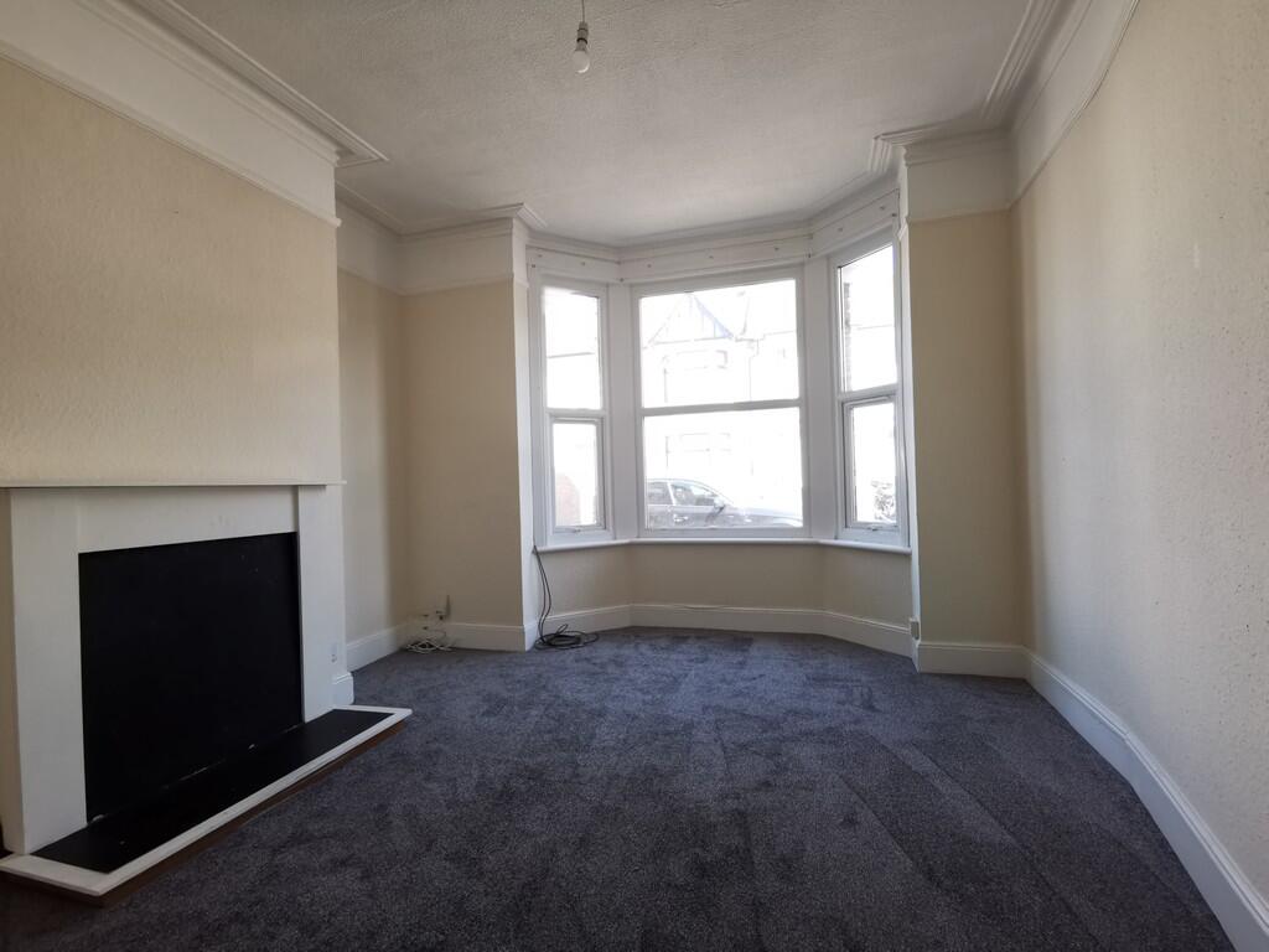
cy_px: 476
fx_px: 587
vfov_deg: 78.1
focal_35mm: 16
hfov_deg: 94.5
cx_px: 634
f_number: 2.2
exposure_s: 1/100
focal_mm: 2.35
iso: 125
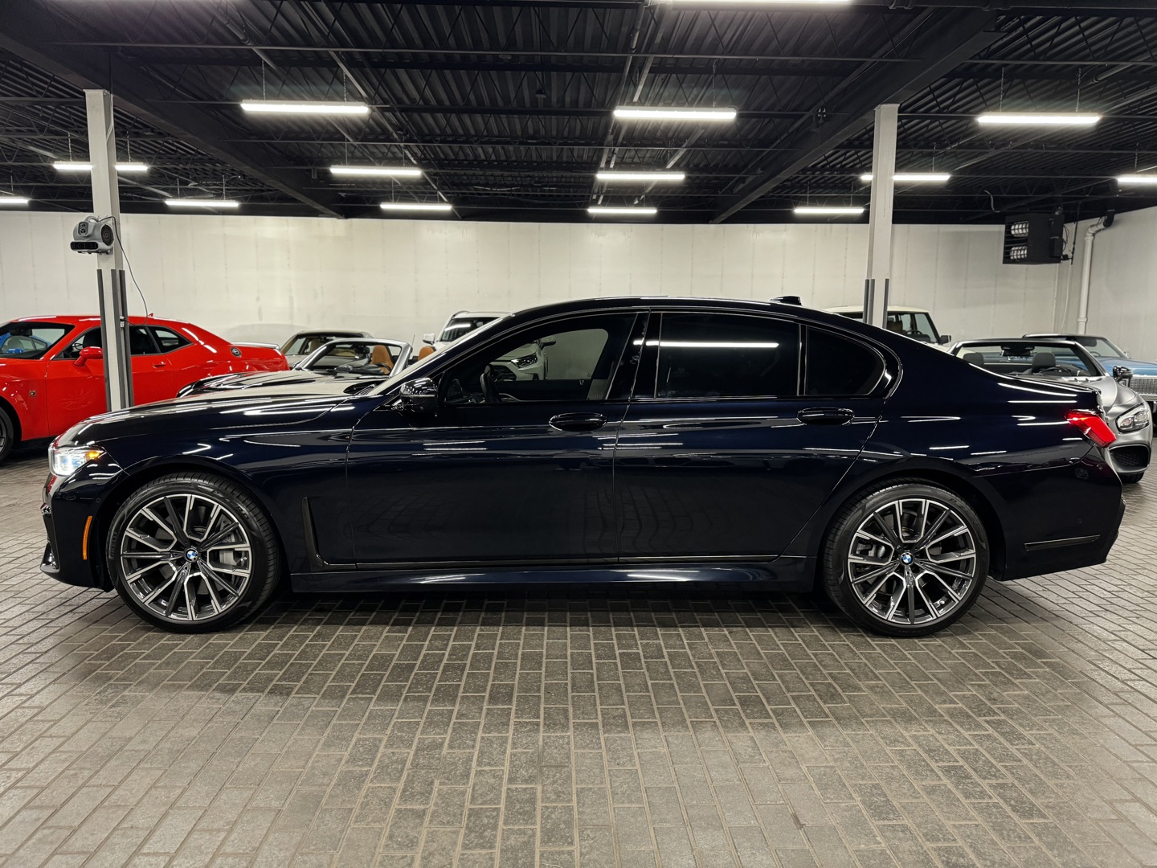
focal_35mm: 24
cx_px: 578
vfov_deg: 56.8
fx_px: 802
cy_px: 434
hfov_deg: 71.6
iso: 320
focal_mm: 6.86
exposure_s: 1/60
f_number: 1.78
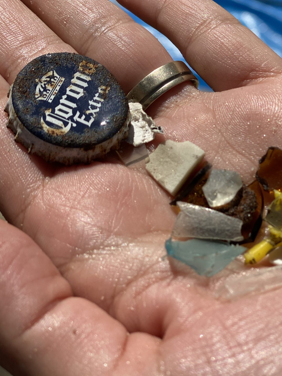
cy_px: 130
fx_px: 912
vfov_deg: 23.2
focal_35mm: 84
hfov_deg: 17.5
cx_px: 217
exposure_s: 1/3984
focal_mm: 6
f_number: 2
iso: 25
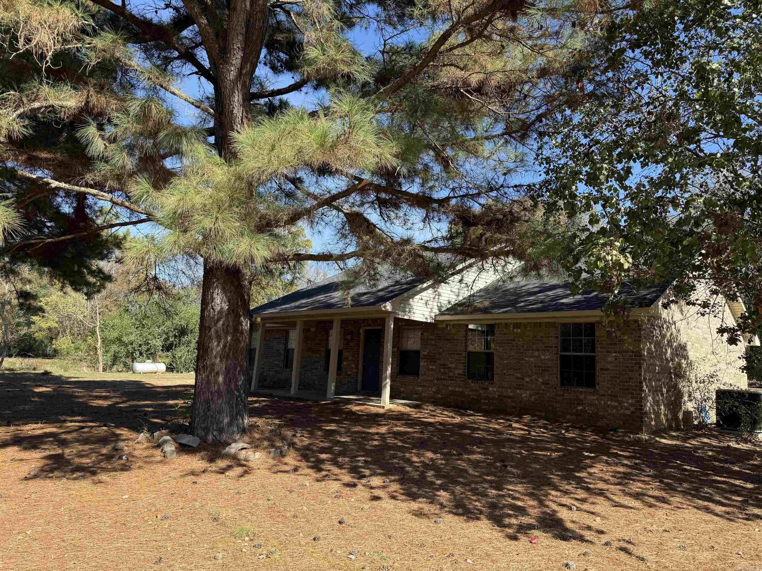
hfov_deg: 71.6
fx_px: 528
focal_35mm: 24
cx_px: 381
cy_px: 286
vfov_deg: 56.8
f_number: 1.78
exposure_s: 1/1271
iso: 80
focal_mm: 6.76
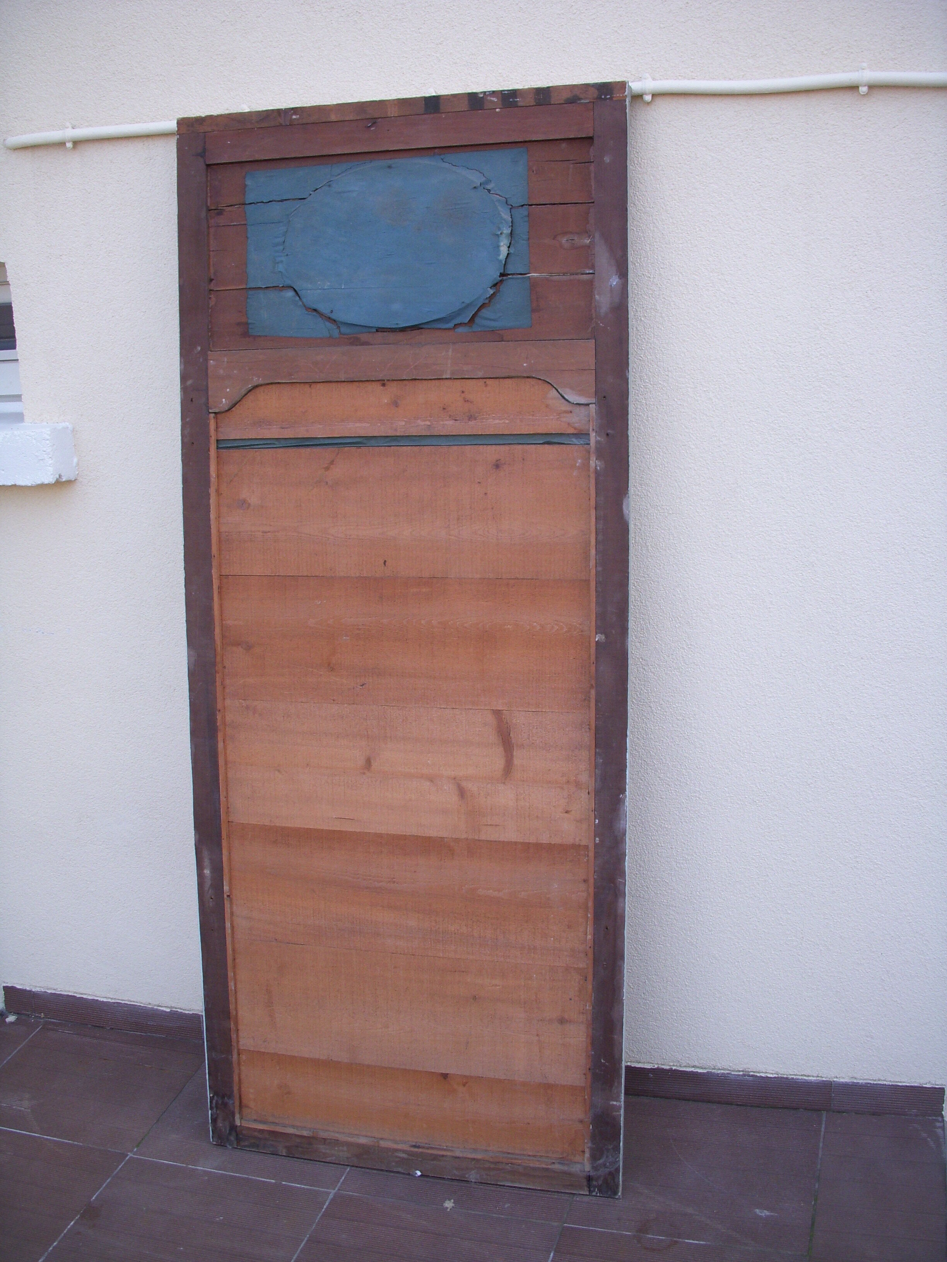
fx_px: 1386
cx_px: 474
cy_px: 631
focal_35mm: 38
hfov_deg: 37.7
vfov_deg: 49.0
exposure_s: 1/100
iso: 100
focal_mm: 6.3
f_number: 3.3
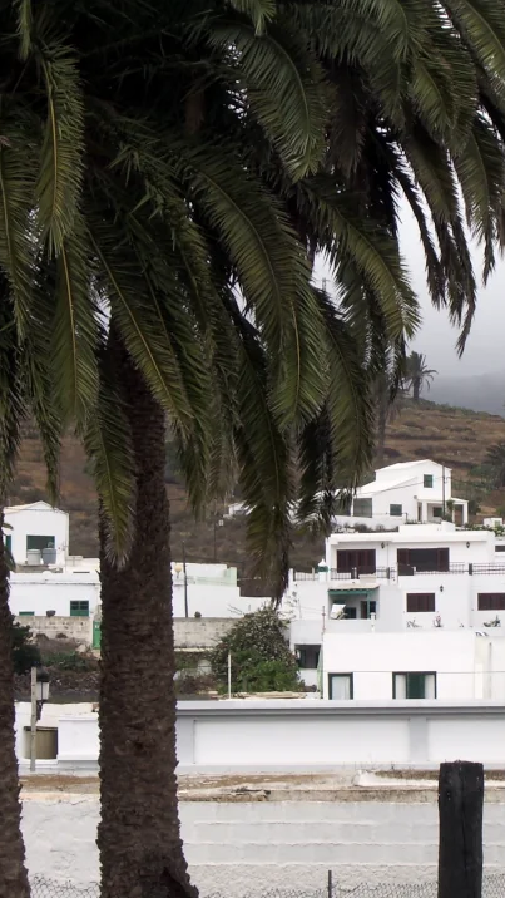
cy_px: 450
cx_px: 391
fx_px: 3093
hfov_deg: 9.3
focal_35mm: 130
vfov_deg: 16.5
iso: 50
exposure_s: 1/160
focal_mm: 14.6
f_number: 7
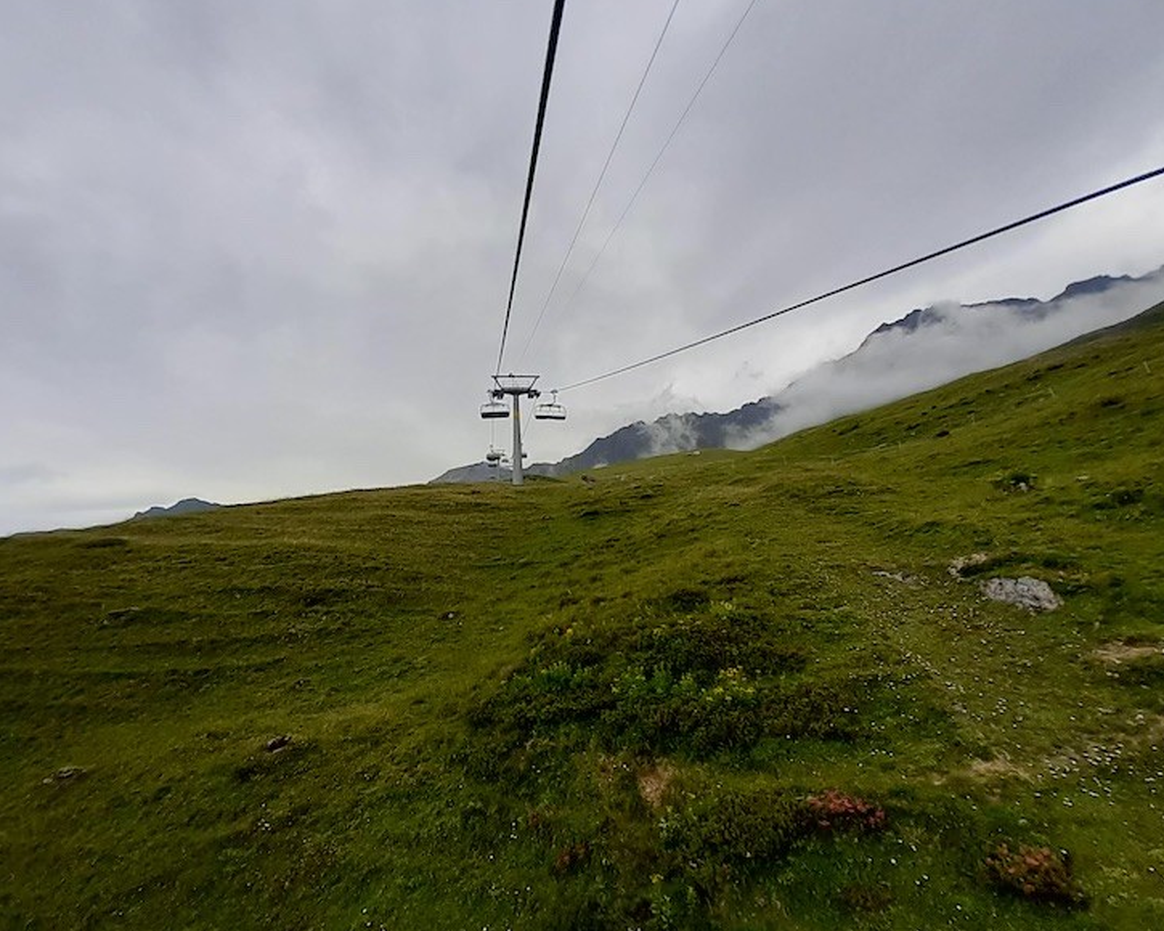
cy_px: 464
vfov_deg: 88.0
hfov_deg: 100.6
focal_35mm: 14
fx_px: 482
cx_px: 549
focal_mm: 1.13
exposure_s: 1/471
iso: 40
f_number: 2.2
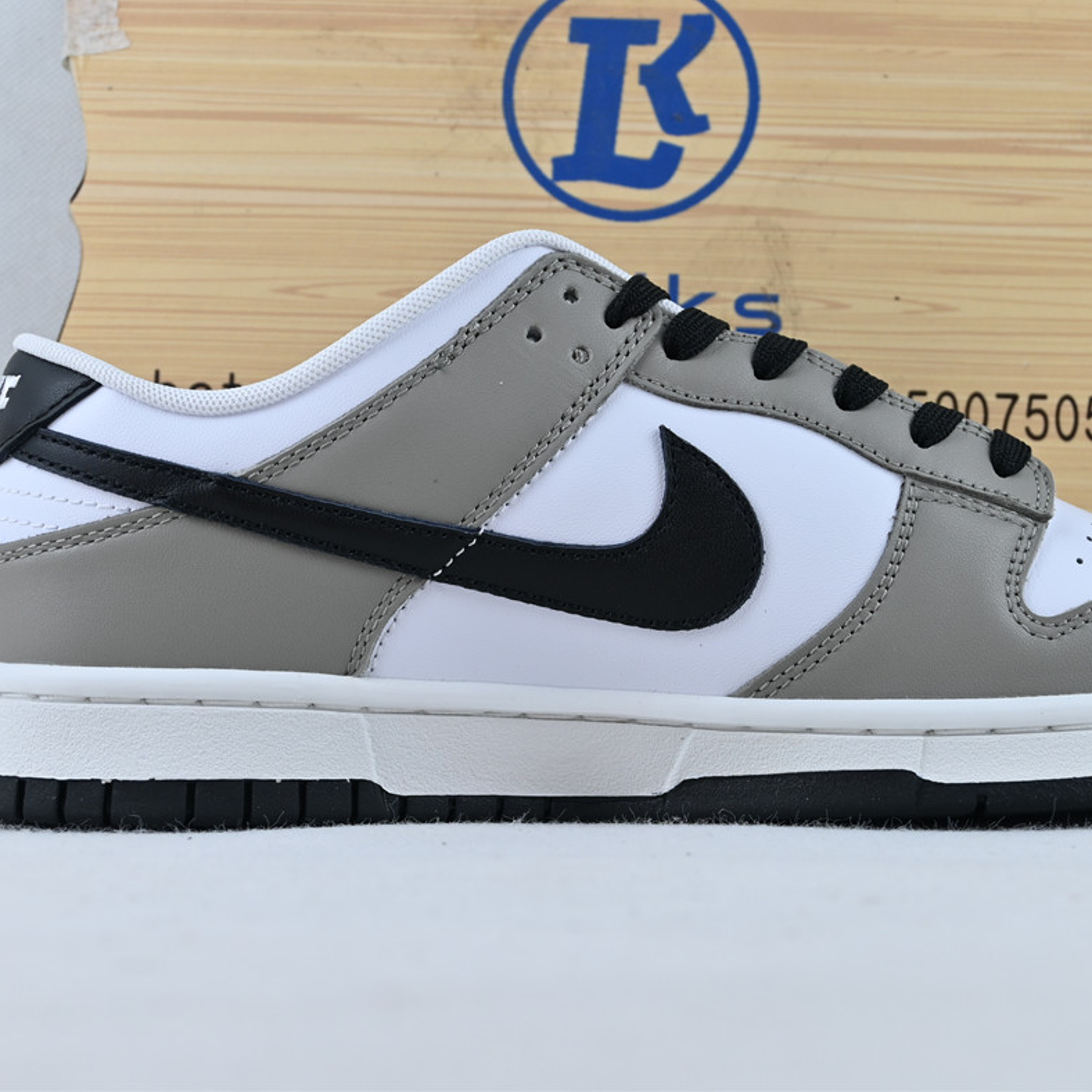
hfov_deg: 26.1
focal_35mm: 66
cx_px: 636
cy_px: 539
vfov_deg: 26.1
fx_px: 2356
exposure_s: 1/60
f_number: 5
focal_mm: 34
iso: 100
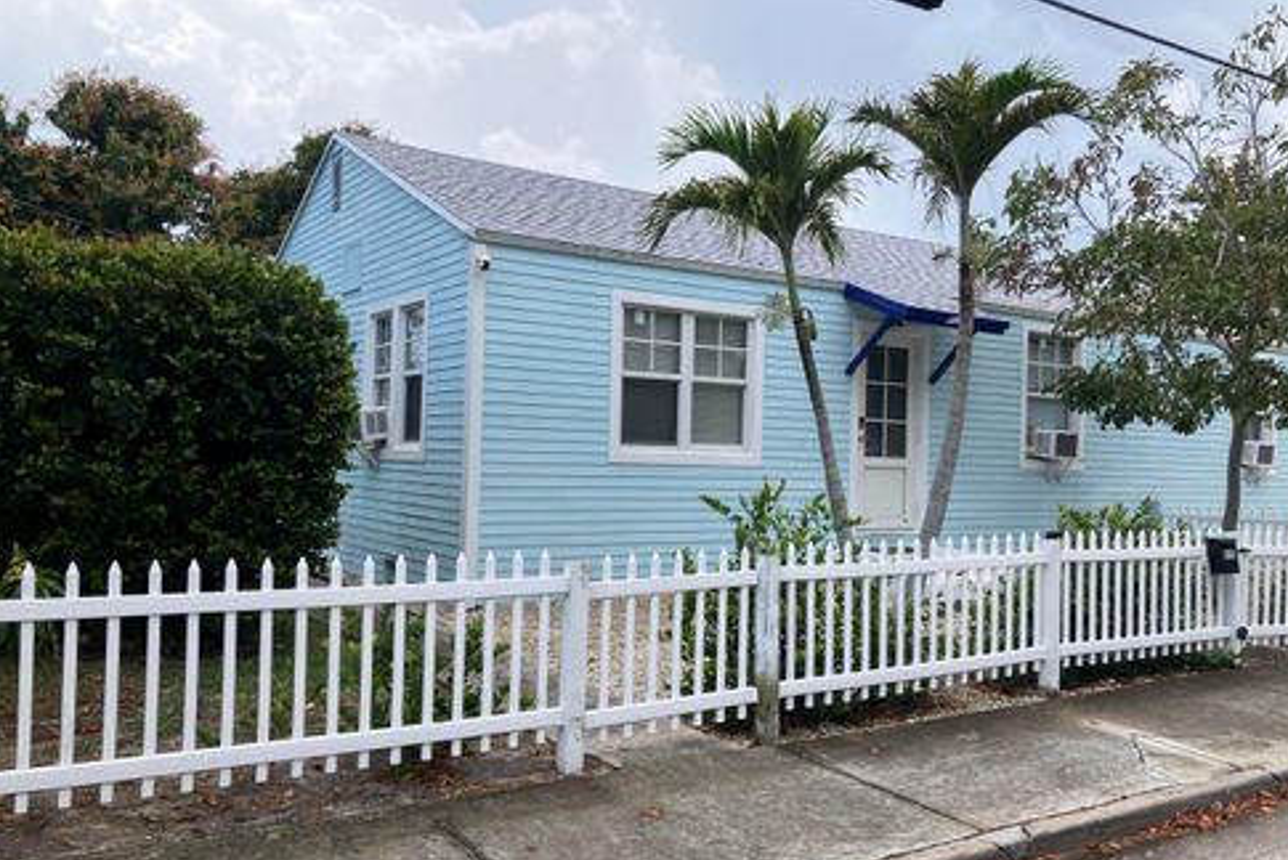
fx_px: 1074
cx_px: 661
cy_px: 450
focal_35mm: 30
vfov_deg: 43.7
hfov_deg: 61.9
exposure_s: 1/1245
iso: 32
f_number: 1.8
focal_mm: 3.99
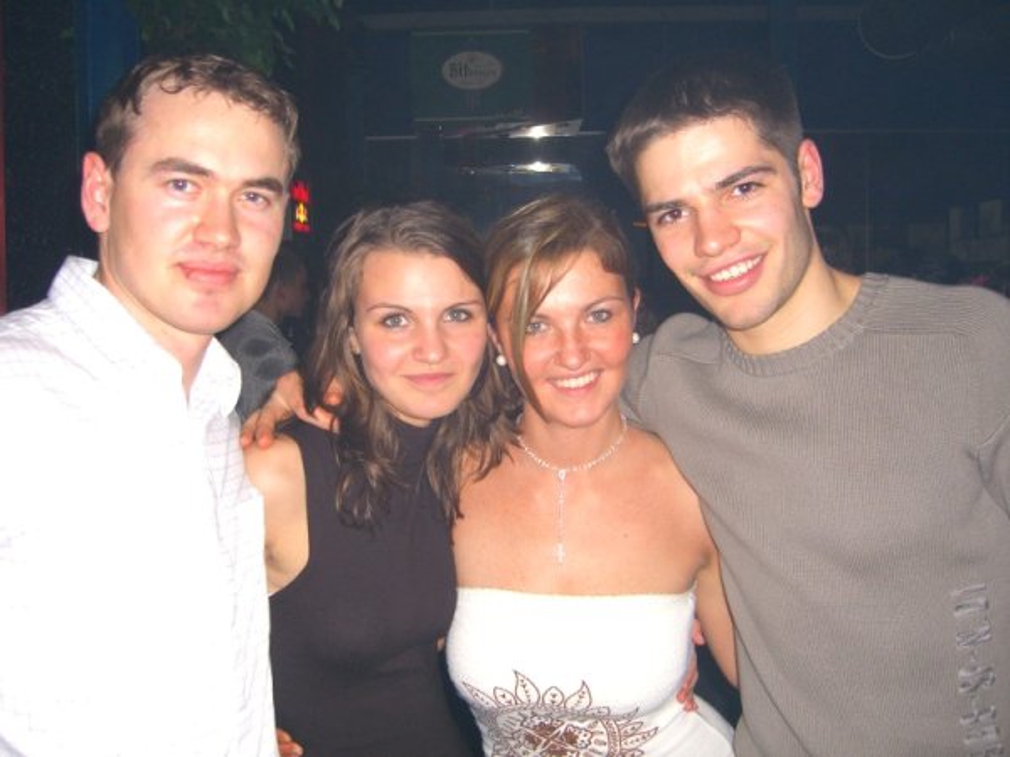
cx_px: 505
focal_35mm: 38
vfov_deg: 37.7
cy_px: 378
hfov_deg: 49.0
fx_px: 1109
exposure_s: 1/60
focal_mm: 7.9
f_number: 2.8
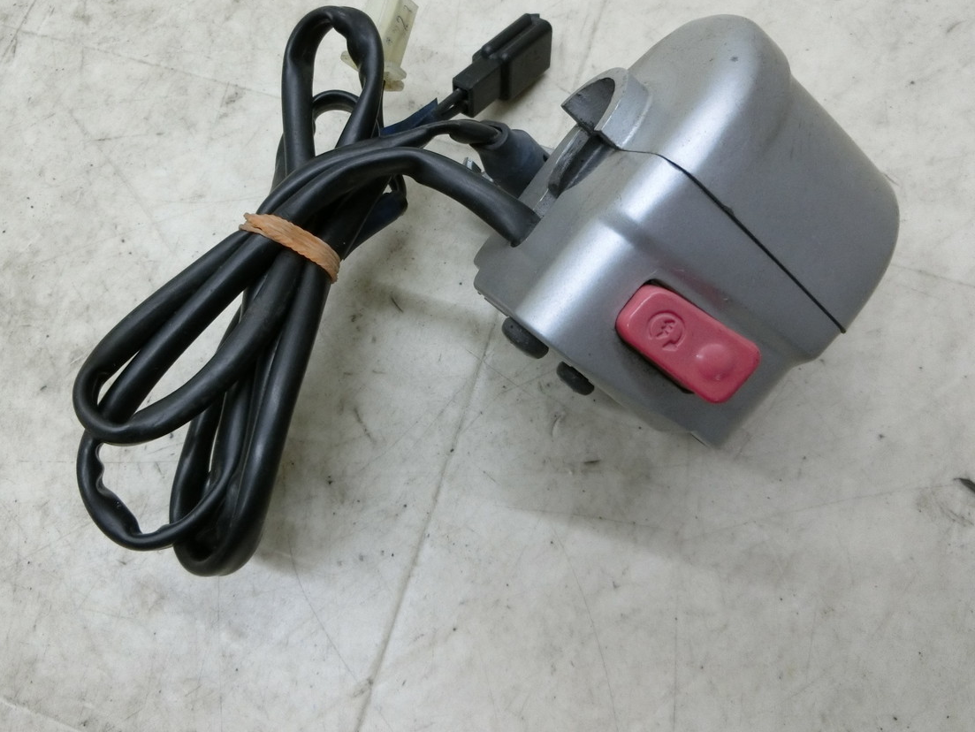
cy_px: 315
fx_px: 817
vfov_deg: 48.1
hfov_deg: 61.6
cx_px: 452
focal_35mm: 29
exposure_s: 1/80
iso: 400
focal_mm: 4.5
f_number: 3.5
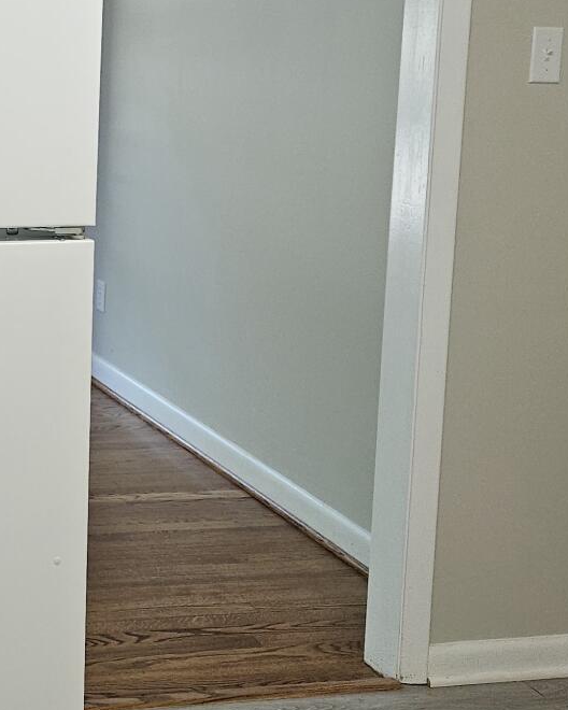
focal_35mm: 68
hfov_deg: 20.6
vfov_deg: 27.5
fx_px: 1429
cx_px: -160
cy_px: 173
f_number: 1.8
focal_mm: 5.4
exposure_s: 1/60
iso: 50
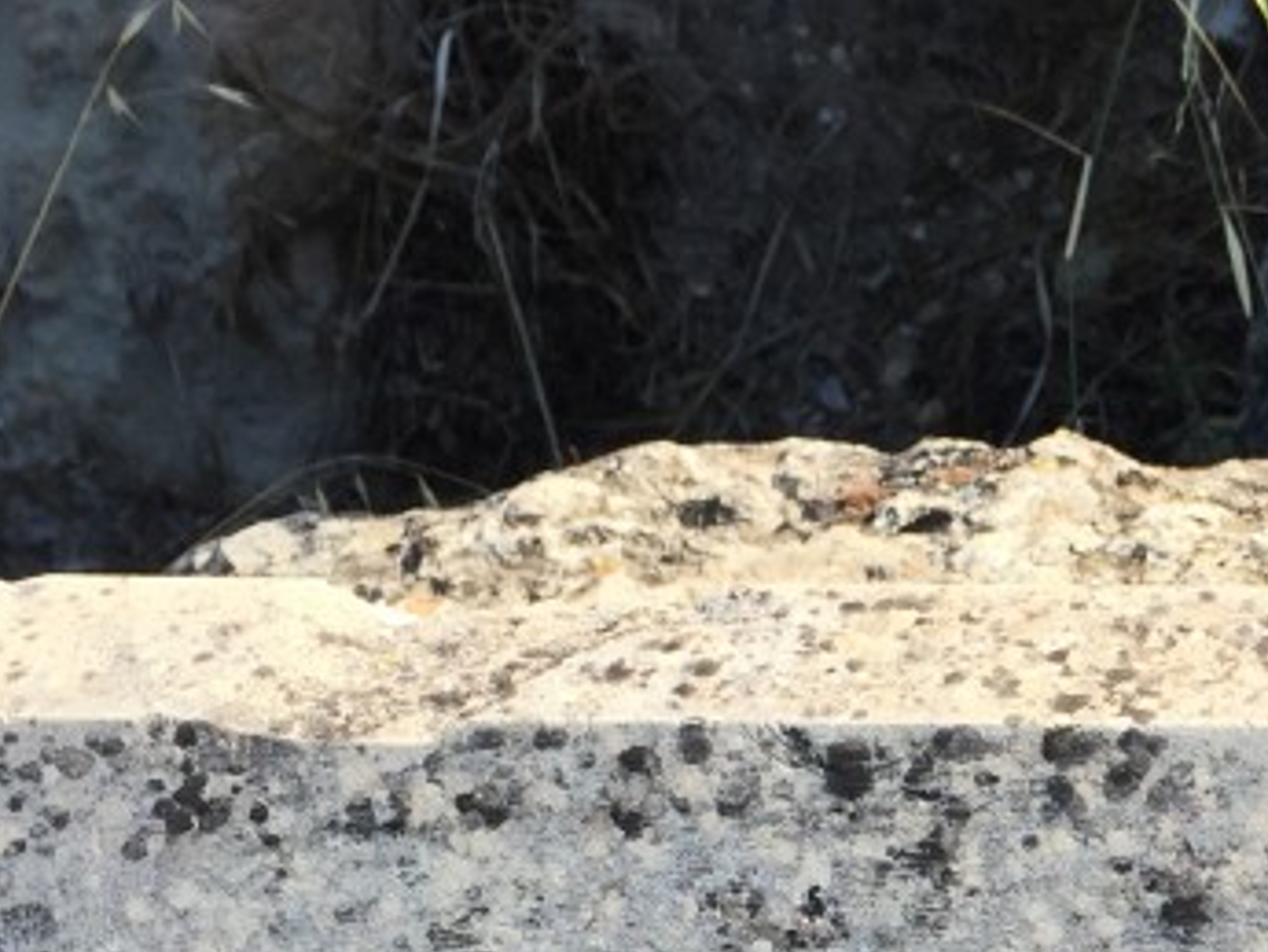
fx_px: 3151
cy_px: 871
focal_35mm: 86
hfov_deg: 21.4
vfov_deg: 16.9
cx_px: 1444
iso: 32
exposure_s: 1/989
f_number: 2.2
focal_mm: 4.15
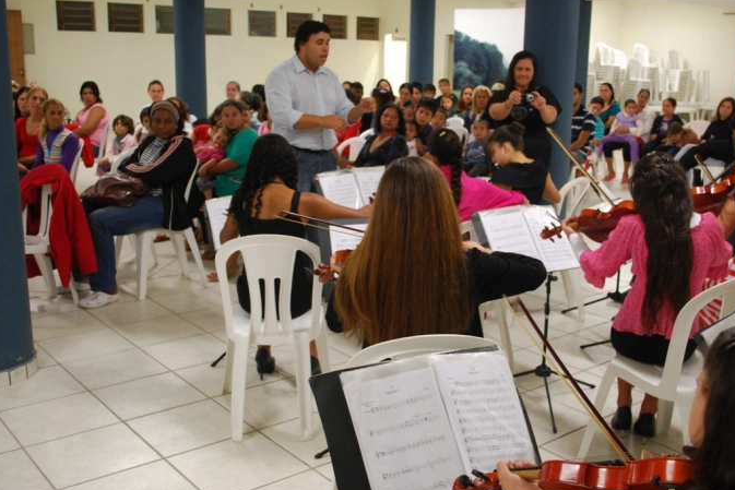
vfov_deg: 32.6
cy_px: 241
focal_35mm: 41
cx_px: 413
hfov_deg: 47.3
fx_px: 837
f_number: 4.2
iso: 800
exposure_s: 1/30
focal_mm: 24
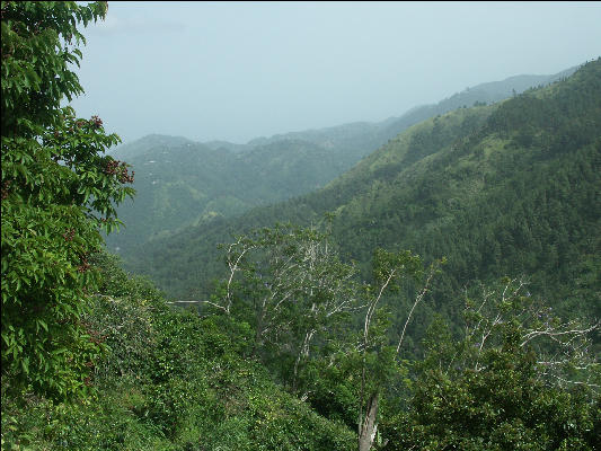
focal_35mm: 50
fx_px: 868
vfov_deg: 29.1
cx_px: 300
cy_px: 226
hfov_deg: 38.2
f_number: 8
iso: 100
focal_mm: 12.85
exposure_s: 1/400
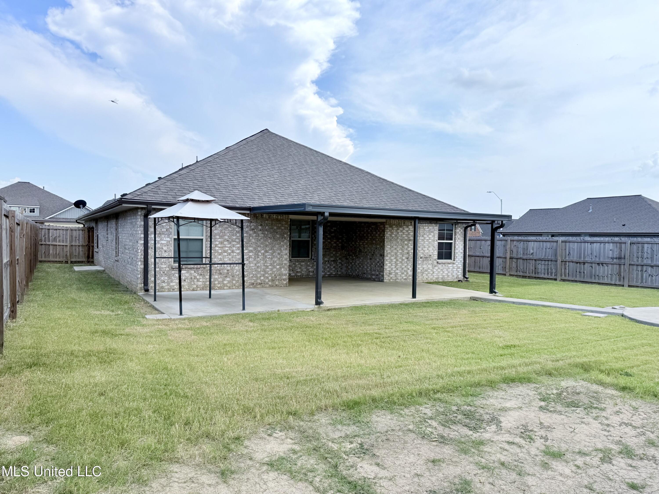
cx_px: 330
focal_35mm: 24
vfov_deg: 56.8
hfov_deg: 71.6
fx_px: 457
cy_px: 247
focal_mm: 6.76
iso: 80
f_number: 1.78
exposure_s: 1/3759
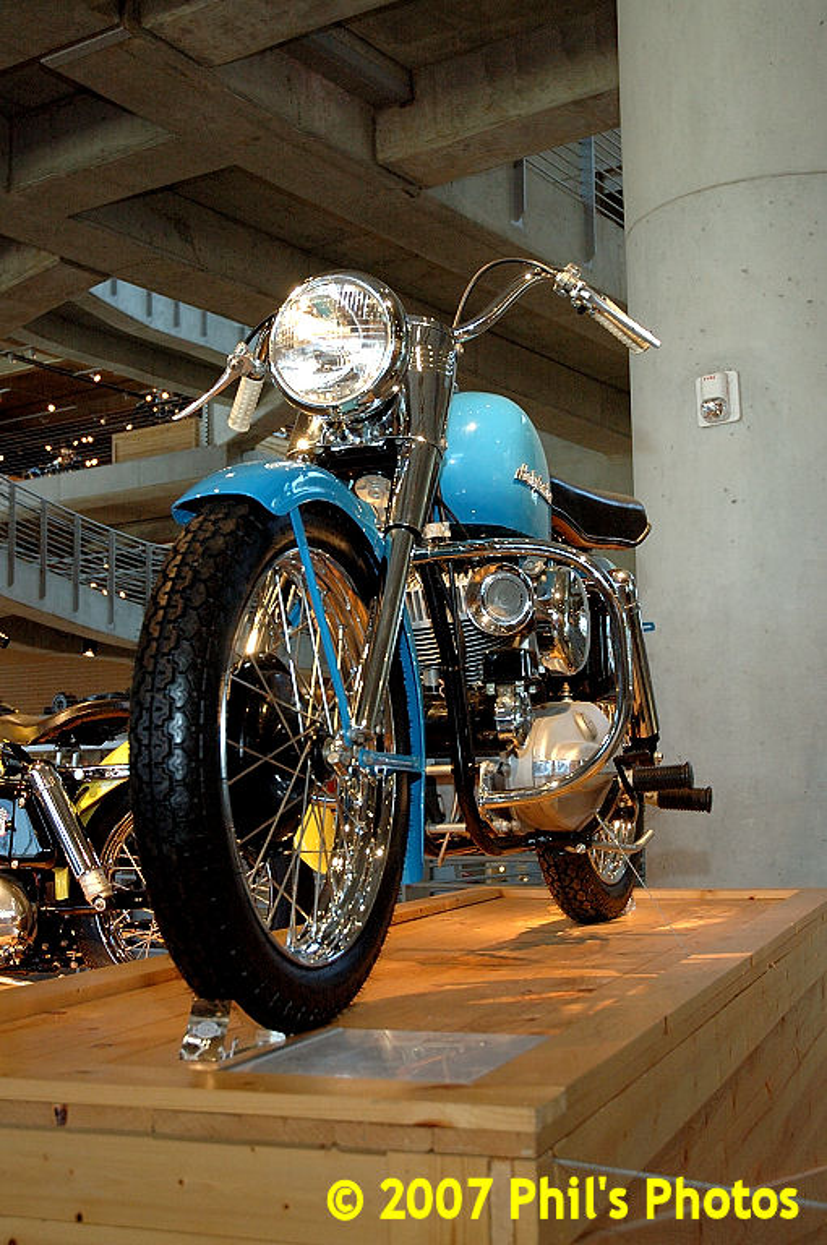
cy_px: 622
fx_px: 1503
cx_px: 414
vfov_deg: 45.0
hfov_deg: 30.8
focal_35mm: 44
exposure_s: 1/60
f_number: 4
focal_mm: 29
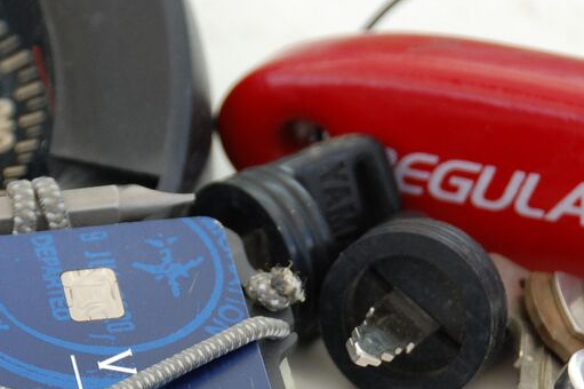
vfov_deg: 4.3
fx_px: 5139
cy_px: 398
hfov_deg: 6.5
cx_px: 146
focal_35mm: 317
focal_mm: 90
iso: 400
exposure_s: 1/320
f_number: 5.6
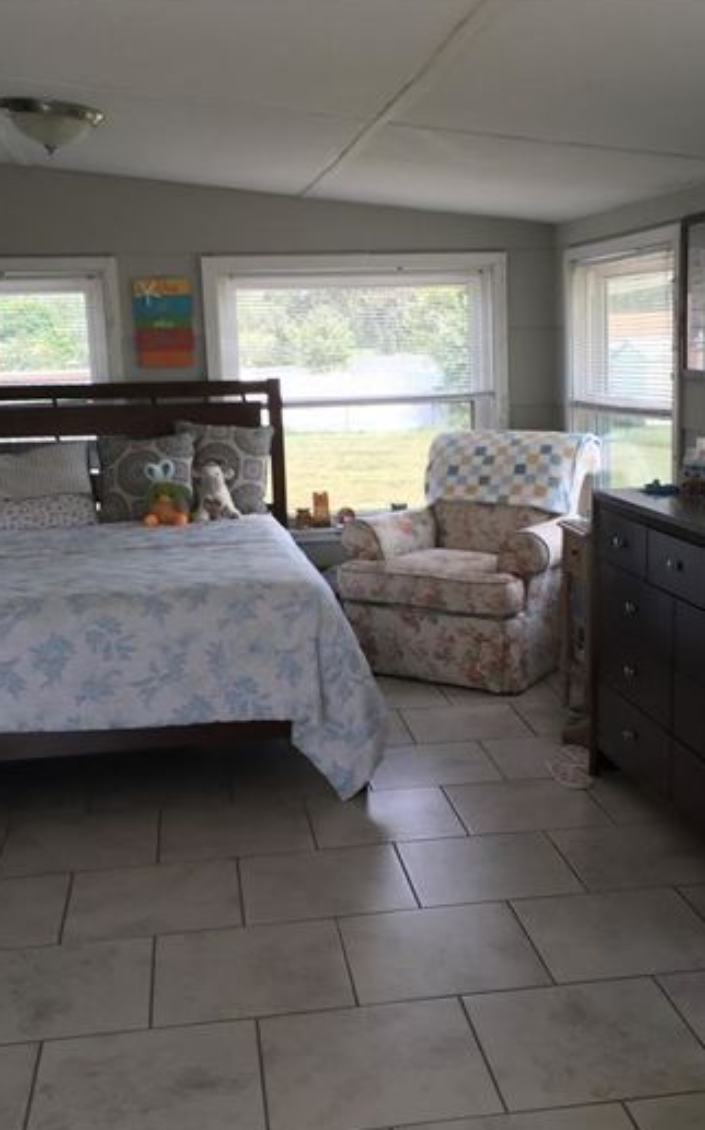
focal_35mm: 42
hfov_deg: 30.4
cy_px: 565
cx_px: 413
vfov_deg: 47.2
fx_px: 1293
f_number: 2.2
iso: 32
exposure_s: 1/120
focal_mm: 4.15
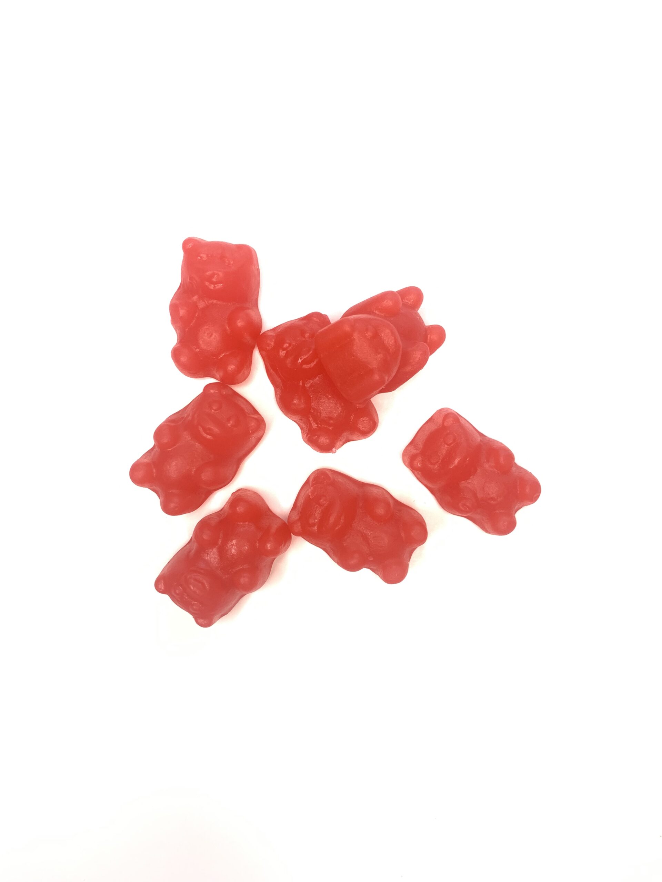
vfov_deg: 67.3
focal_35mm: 26
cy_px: 441
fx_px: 663
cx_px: 331
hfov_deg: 53.1
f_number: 1.8
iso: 80
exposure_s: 1/98
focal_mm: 4.25
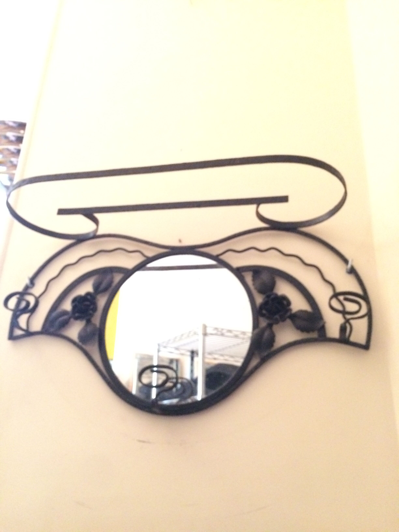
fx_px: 446
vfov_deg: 61.7
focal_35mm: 29
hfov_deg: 48.2
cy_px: 266
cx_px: 200
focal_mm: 4.15
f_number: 2.2
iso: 800
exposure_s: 1/17
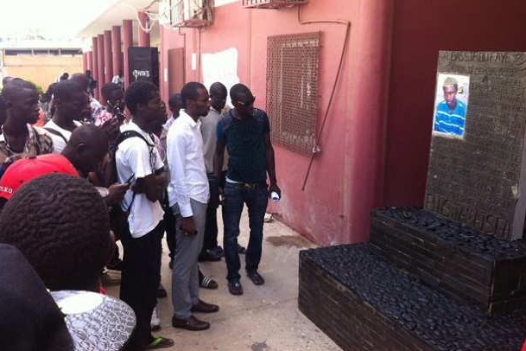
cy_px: 158
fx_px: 541
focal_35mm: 37
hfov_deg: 51.9
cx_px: 264
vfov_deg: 35.9
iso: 80
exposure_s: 1/164
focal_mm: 3.85
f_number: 2.8
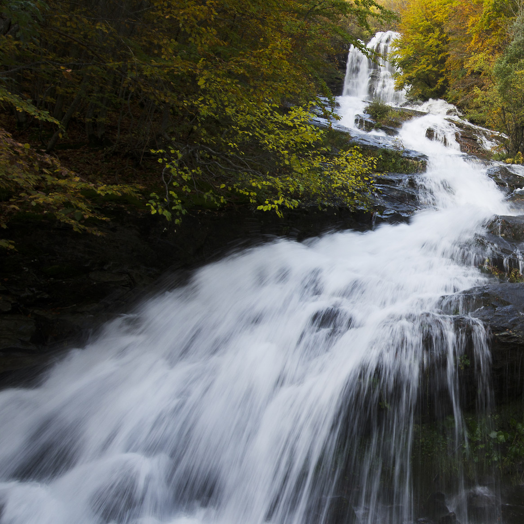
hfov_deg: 44.2
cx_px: 473
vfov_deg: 48.6
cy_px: 278
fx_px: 580
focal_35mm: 34
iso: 100
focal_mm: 13
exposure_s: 1/15
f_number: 10
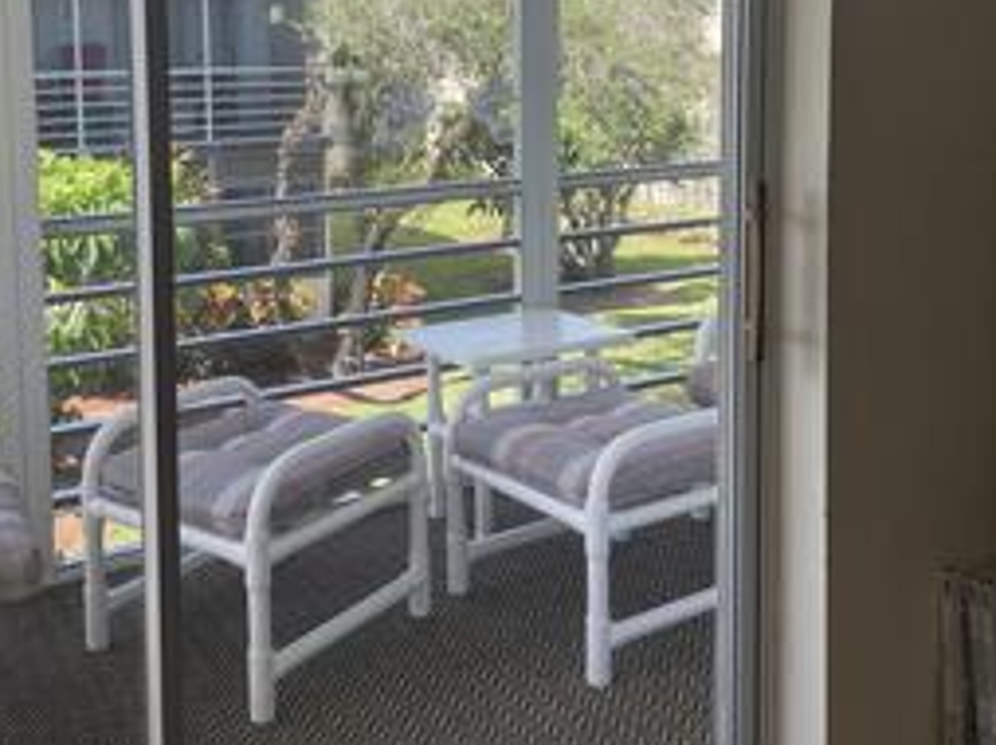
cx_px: 396
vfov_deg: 34.2
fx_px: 1179
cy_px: 165
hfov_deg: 45.6
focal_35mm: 41
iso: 32
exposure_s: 1/523
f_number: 1.6
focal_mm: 4.2
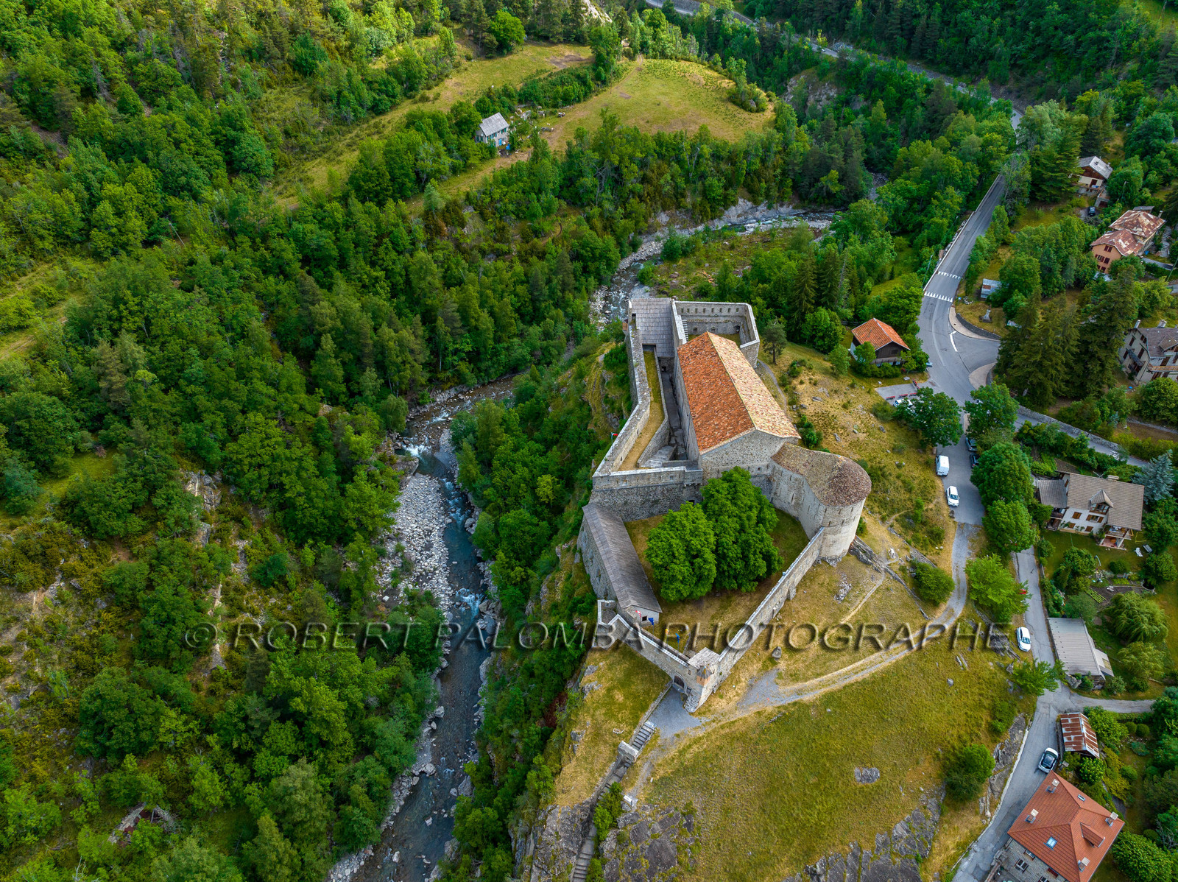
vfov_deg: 56.8
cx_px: 589
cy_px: 441
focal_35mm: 24
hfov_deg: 71.6
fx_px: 816
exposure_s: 1/320
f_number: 5.6
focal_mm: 12.3
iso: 200
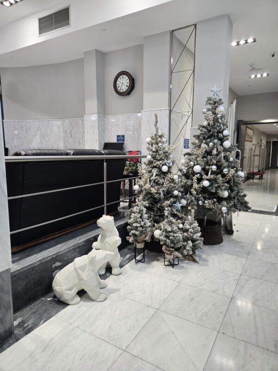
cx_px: 139
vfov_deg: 73.9
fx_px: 246
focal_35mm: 23
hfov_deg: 58.9
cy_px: 186
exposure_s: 1/100
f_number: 1.8
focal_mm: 5.4
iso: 160
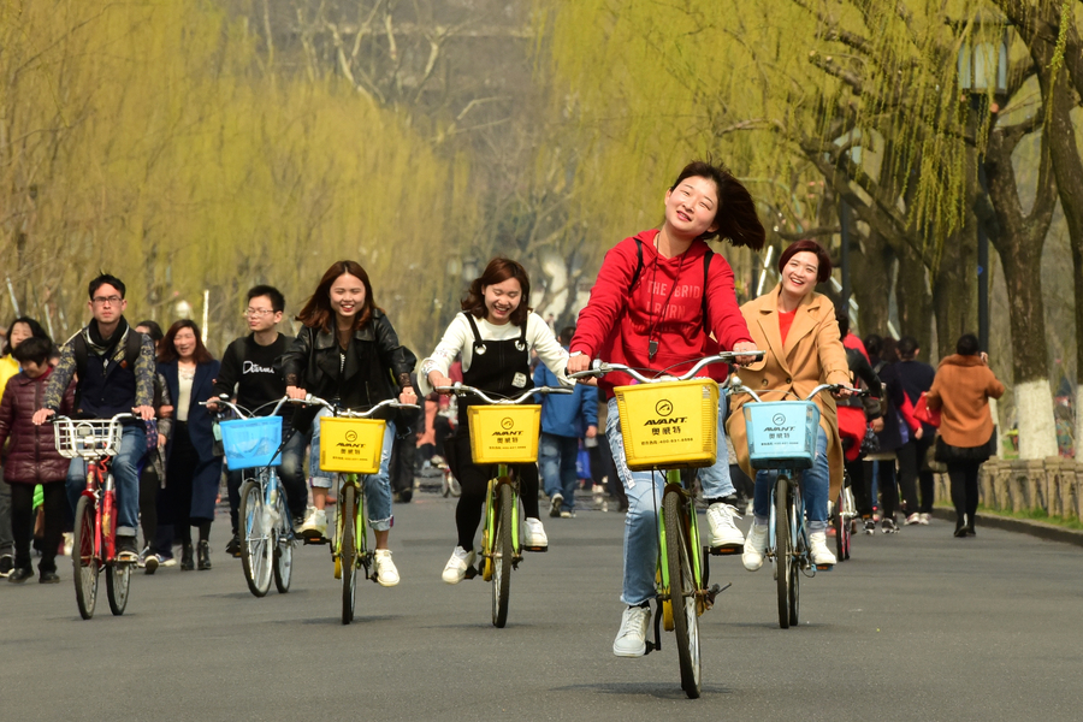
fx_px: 6016
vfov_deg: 6.9
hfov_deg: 10.3
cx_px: 542
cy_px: 361
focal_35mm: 200
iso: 640
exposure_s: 1/640
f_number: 13
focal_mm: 200
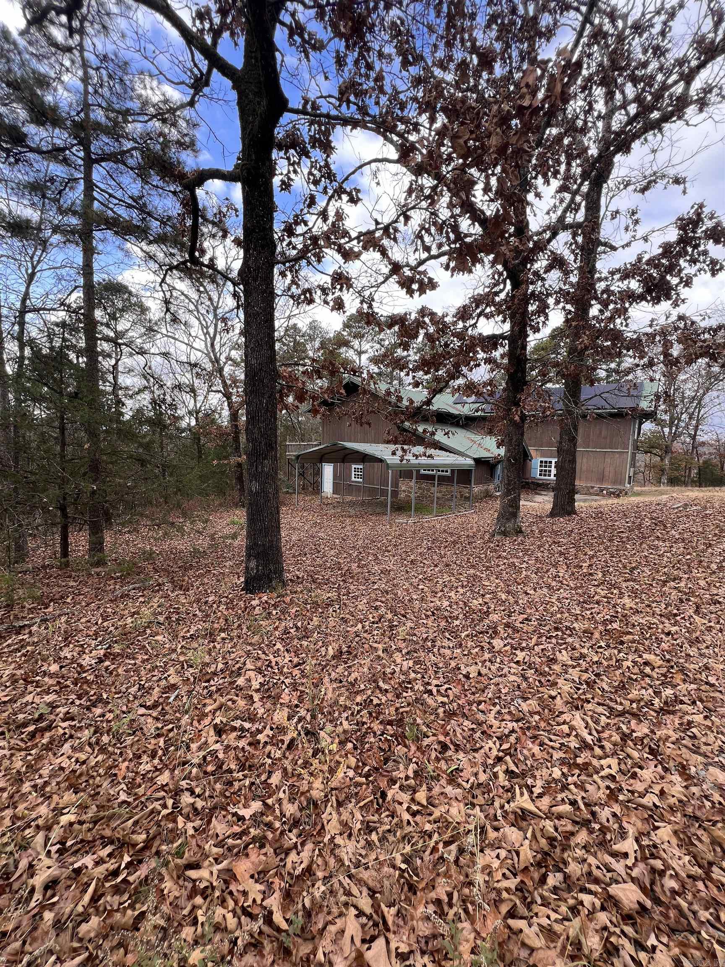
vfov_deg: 106.2
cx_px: 362
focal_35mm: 13
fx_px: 363
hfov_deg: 89.9
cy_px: 484
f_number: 1.8
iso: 32
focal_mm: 1.57
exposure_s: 1/204
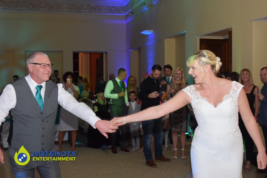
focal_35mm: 52
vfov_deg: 25.8
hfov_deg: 37.8
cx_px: 134
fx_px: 389
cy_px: 89
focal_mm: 35
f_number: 8
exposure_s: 1/60
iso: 1600
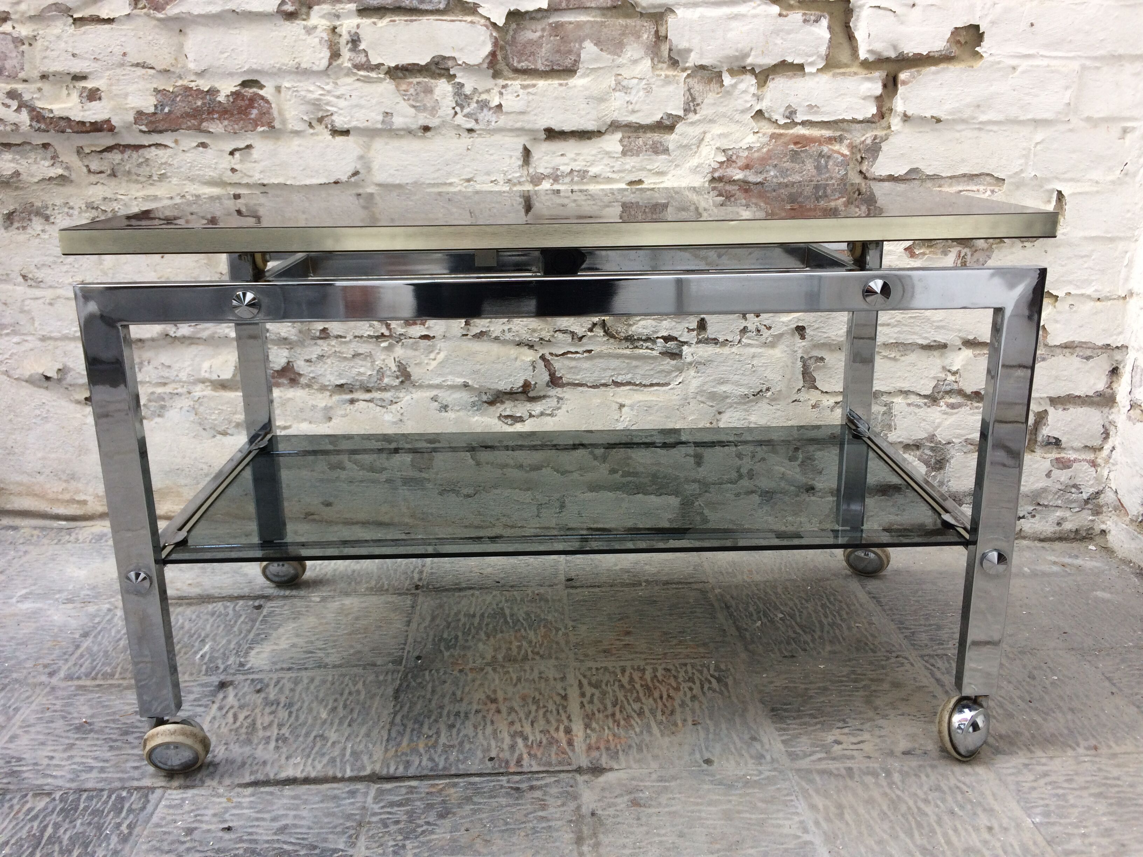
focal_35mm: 29
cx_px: 572
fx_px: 958
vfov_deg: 48.2
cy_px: 428
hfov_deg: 61.7
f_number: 2.2
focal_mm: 4.15
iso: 64
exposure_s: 1/100
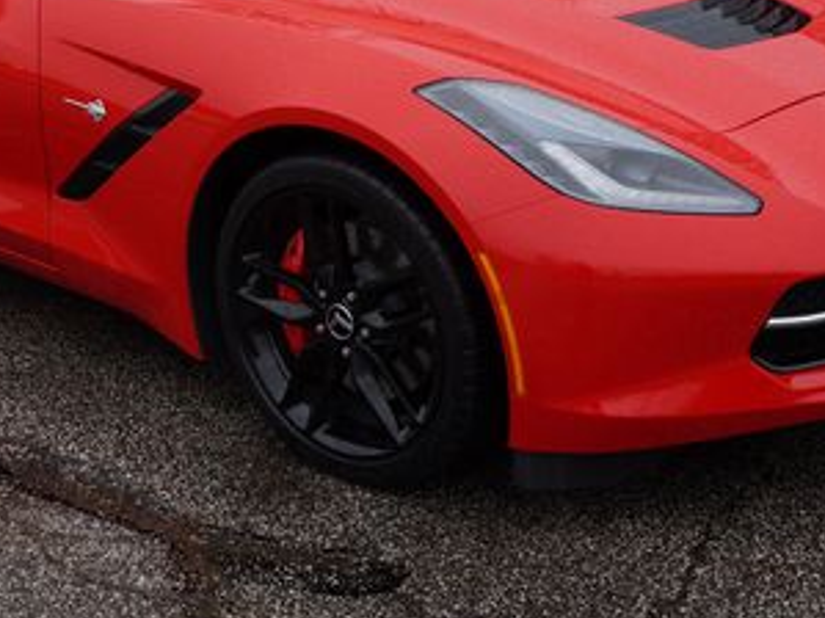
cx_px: 309
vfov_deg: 18.8
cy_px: 55
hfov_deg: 25.3
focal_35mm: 77
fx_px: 1835
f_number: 6.3
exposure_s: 1/160
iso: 200
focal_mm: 25
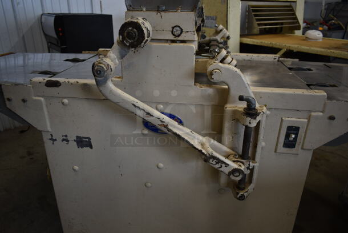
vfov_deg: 48.0
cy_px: 116
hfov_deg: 67.3
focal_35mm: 27
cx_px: 174
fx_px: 261
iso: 160
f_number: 3.5
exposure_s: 1/30
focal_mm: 18
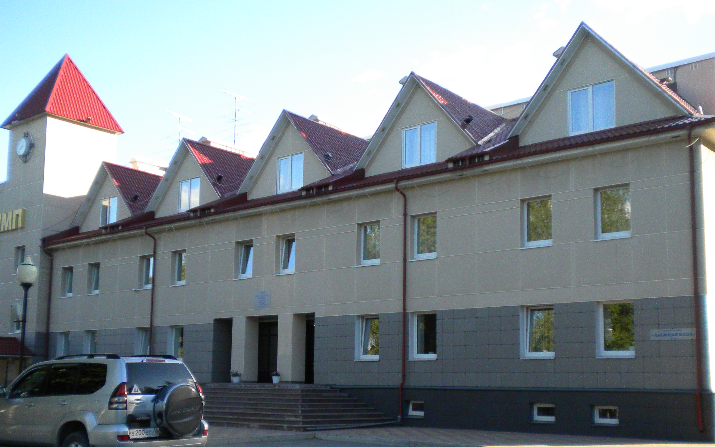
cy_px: 283
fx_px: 818
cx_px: 340
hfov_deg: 47.2
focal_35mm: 42
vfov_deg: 30.4
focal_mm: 6.3
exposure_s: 1/550
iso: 186
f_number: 3.1
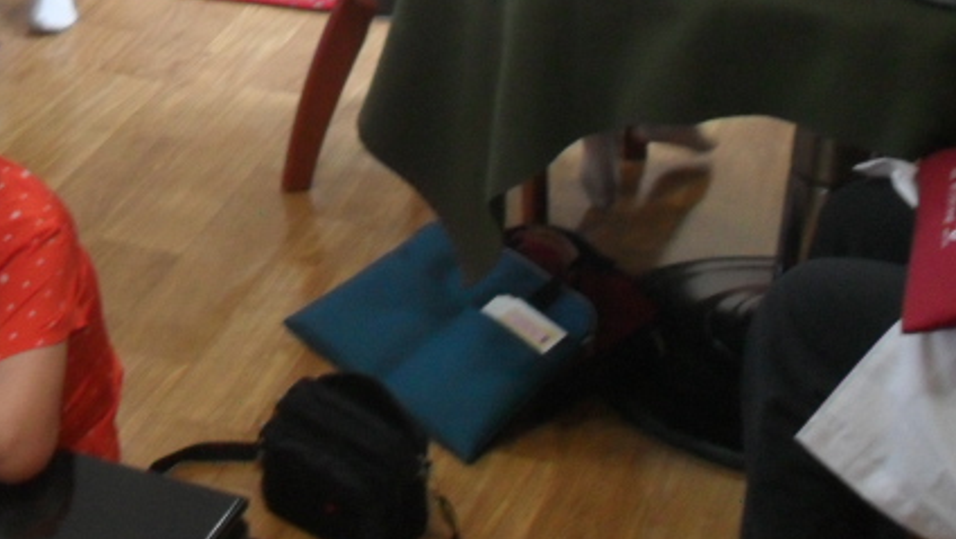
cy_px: -122
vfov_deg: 12.8
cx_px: 27
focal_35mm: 92
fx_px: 2333
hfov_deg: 22.4
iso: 160
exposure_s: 1/30
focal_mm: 6.2
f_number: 2.8
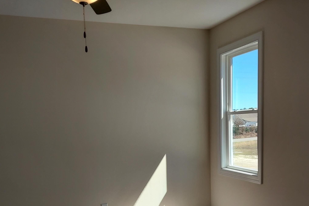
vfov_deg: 34.9
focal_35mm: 37
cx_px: 159
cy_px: 162
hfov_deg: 51.9
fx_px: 318
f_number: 1.8
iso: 40
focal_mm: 4.6
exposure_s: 1/237
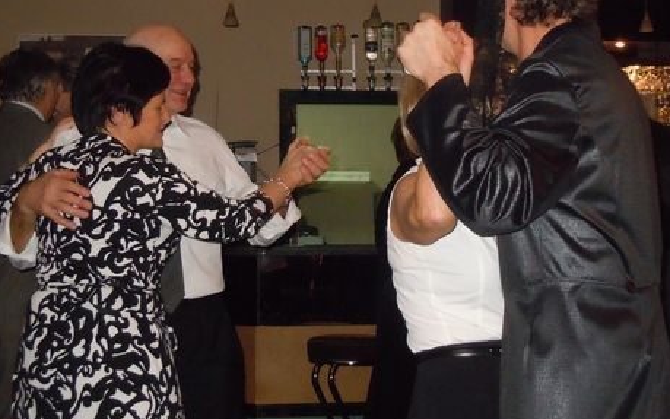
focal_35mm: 72
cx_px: 365
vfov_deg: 18.0
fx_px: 1315
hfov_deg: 28.6
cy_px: 115
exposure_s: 1/30
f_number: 3.9
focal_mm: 9.3
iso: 800
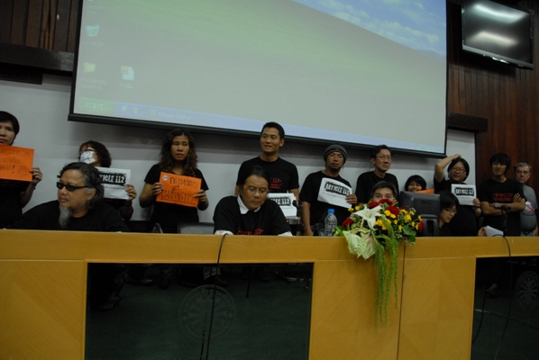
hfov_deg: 67.3
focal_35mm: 27
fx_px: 405
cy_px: 180
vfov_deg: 48.0
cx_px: 270
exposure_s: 1/40
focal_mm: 18
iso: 800
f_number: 3.5
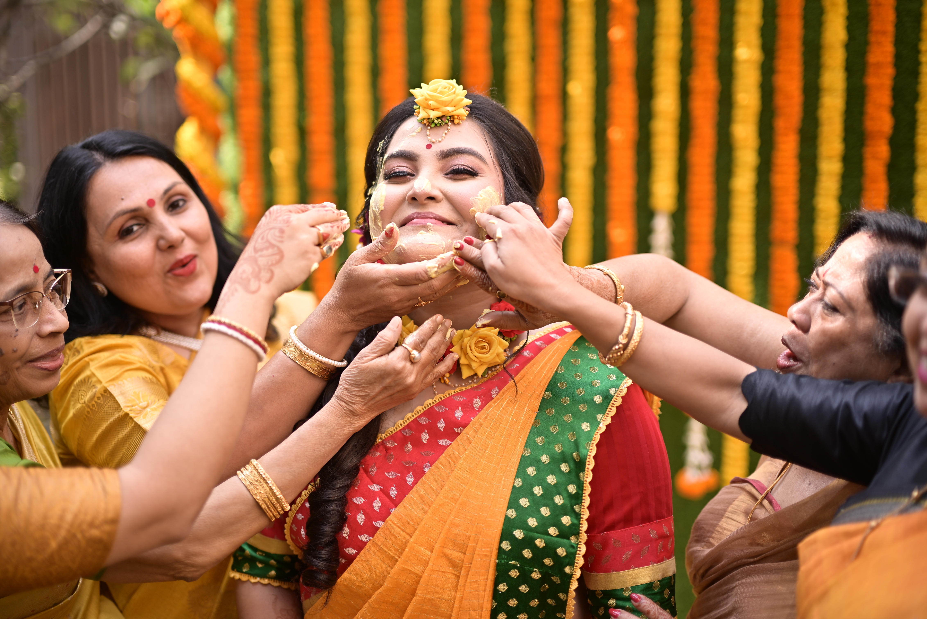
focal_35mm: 50
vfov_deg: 27.0
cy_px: 310
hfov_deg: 39.6
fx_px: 1288
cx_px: 464
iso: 100
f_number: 1.6
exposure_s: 1/500
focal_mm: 50
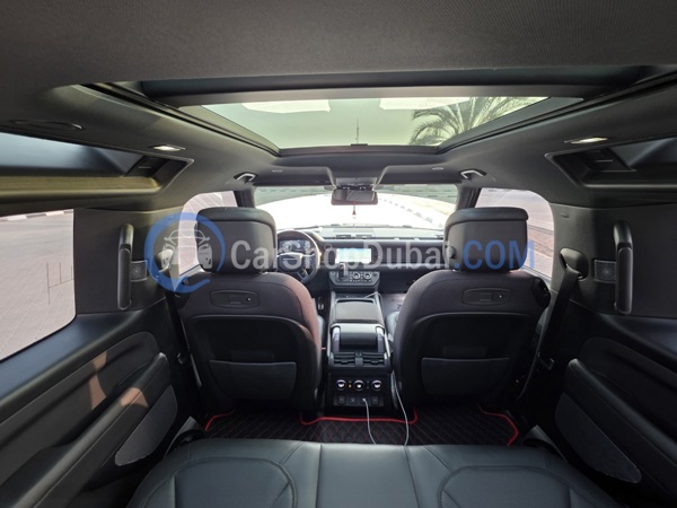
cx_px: 338
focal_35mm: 13
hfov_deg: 106.2
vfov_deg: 89.9
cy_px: 254
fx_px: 254
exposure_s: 1/50.3
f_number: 1.9
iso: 250
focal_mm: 2.2
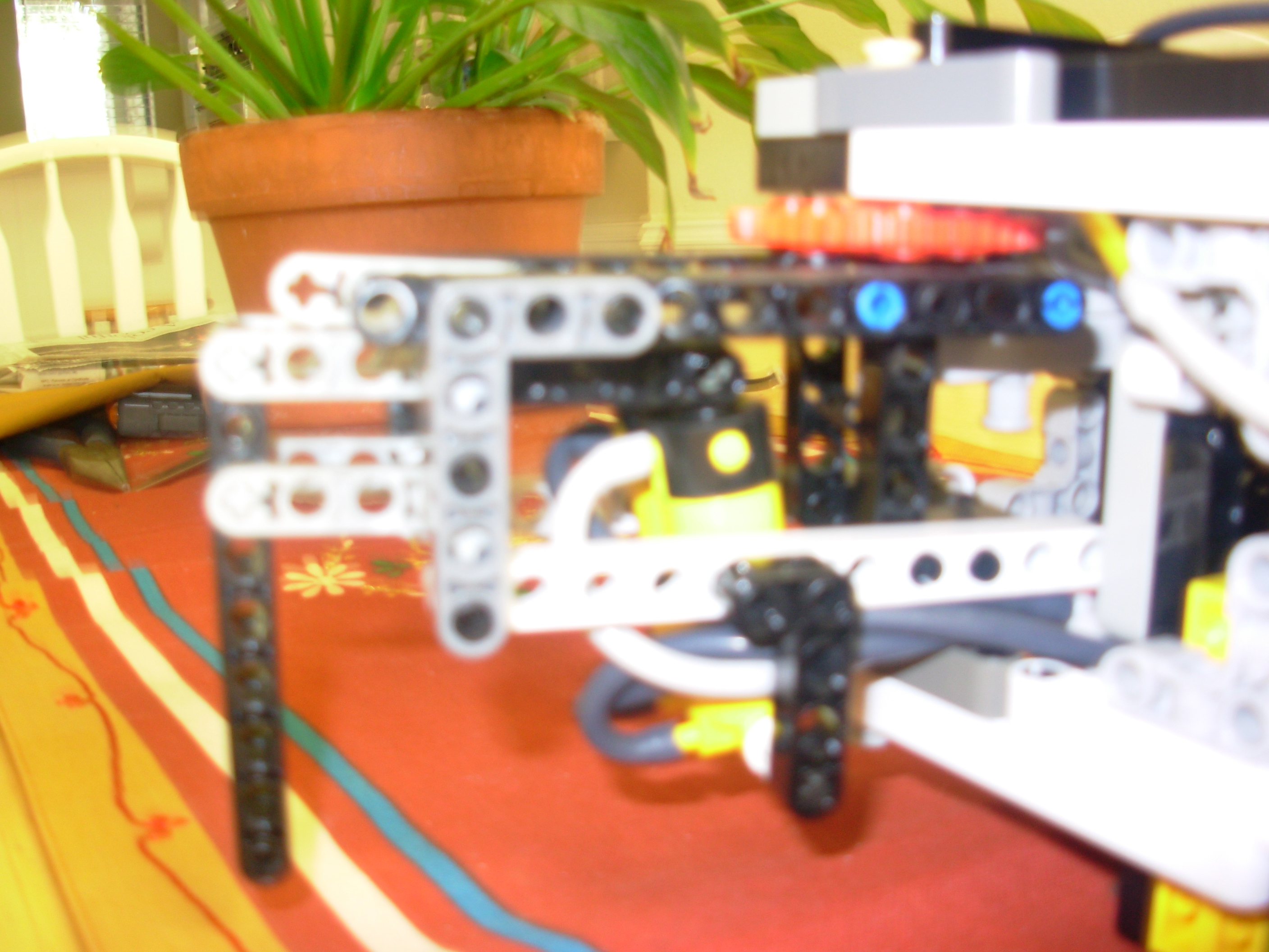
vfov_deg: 37.7
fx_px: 1393
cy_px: 476
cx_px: 634
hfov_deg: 49.0
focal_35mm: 38
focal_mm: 6.3
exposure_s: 1/5.7
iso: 50
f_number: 2.9
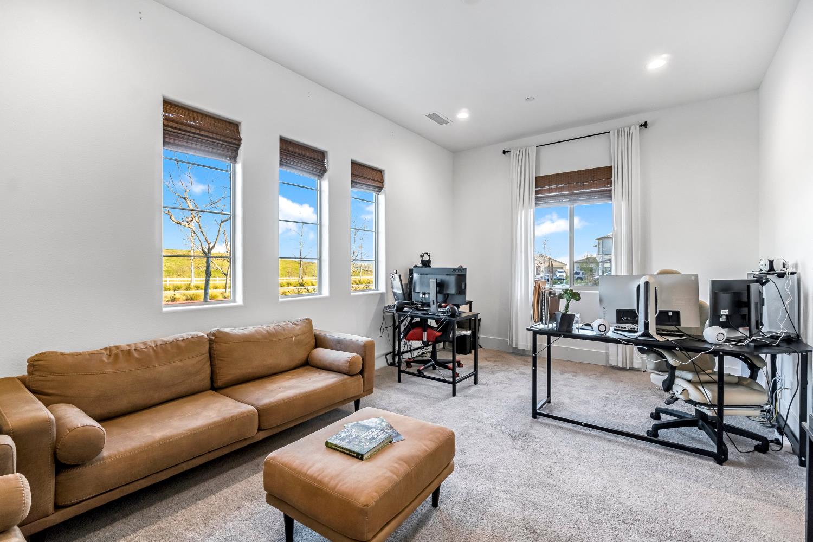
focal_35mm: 15
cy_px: 271
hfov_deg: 100.4
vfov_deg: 77.3
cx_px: 406
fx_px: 339
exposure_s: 1/20
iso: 400
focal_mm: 10
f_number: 9
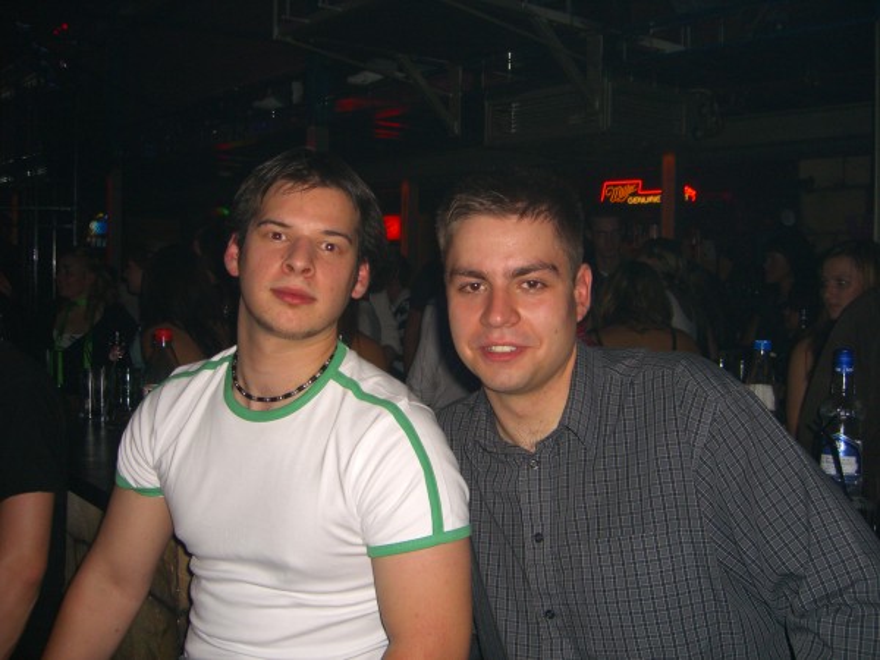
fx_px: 966
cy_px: 330
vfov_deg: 37.7
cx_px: 440
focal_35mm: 38
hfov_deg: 49.0
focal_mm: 7.9
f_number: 2.8
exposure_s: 1/60
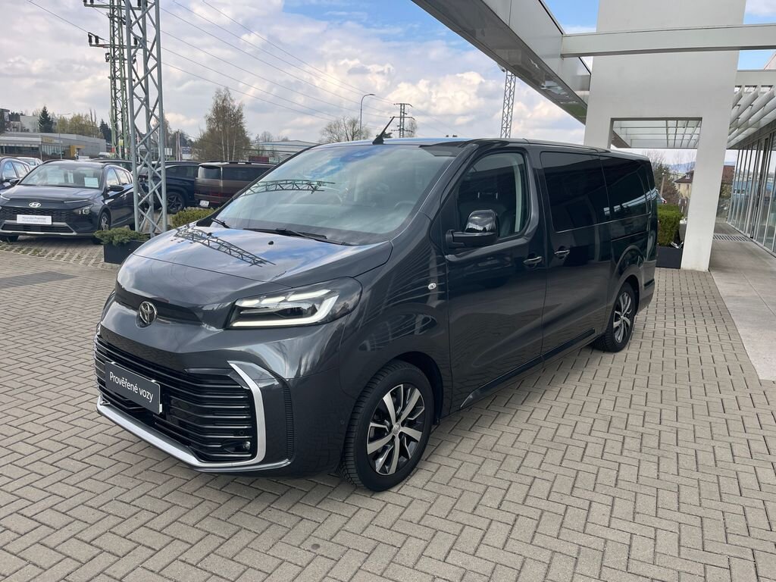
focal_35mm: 26
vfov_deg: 53.1
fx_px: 583
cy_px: 291
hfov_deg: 67.3
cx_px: 388
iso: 50
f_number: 1.6
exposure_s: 1/845
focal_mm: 5.1
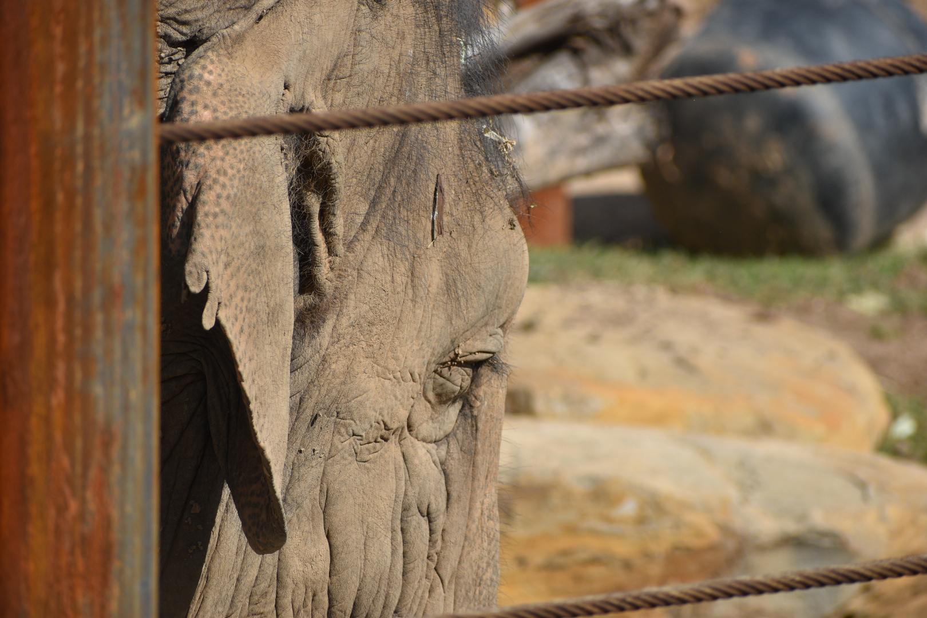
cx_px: 464
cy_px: 309
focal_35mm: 450
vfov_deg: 3.1
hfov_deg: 4.6
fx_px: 11587
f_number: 7.1
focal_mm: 300
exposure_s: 1/800
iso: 200
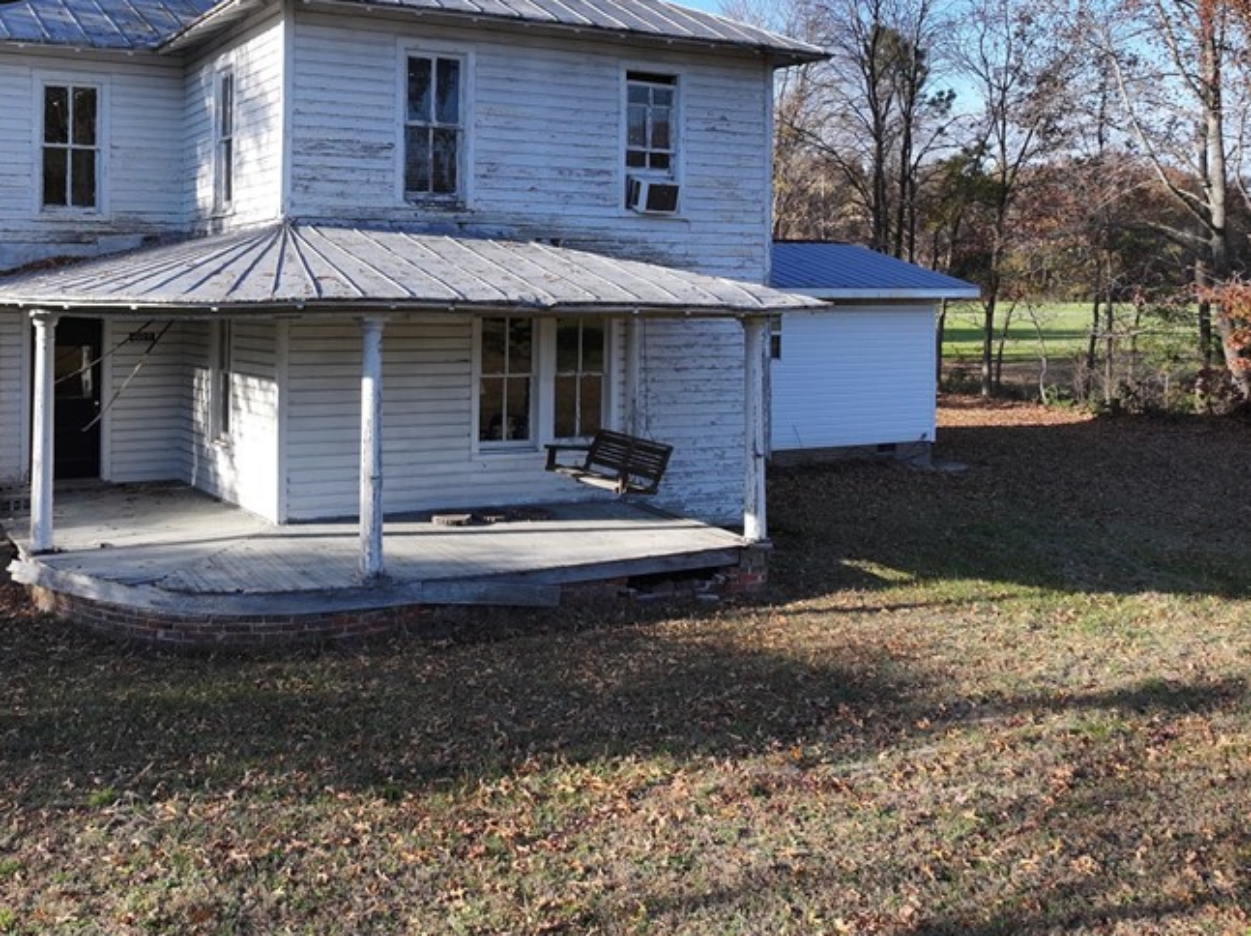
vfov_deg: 37.1
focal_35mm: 38
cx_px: 476
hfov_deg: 48.6
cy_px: 276
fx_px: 1372
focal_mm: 12.29
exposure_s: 1/60
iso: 150
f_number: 2.8
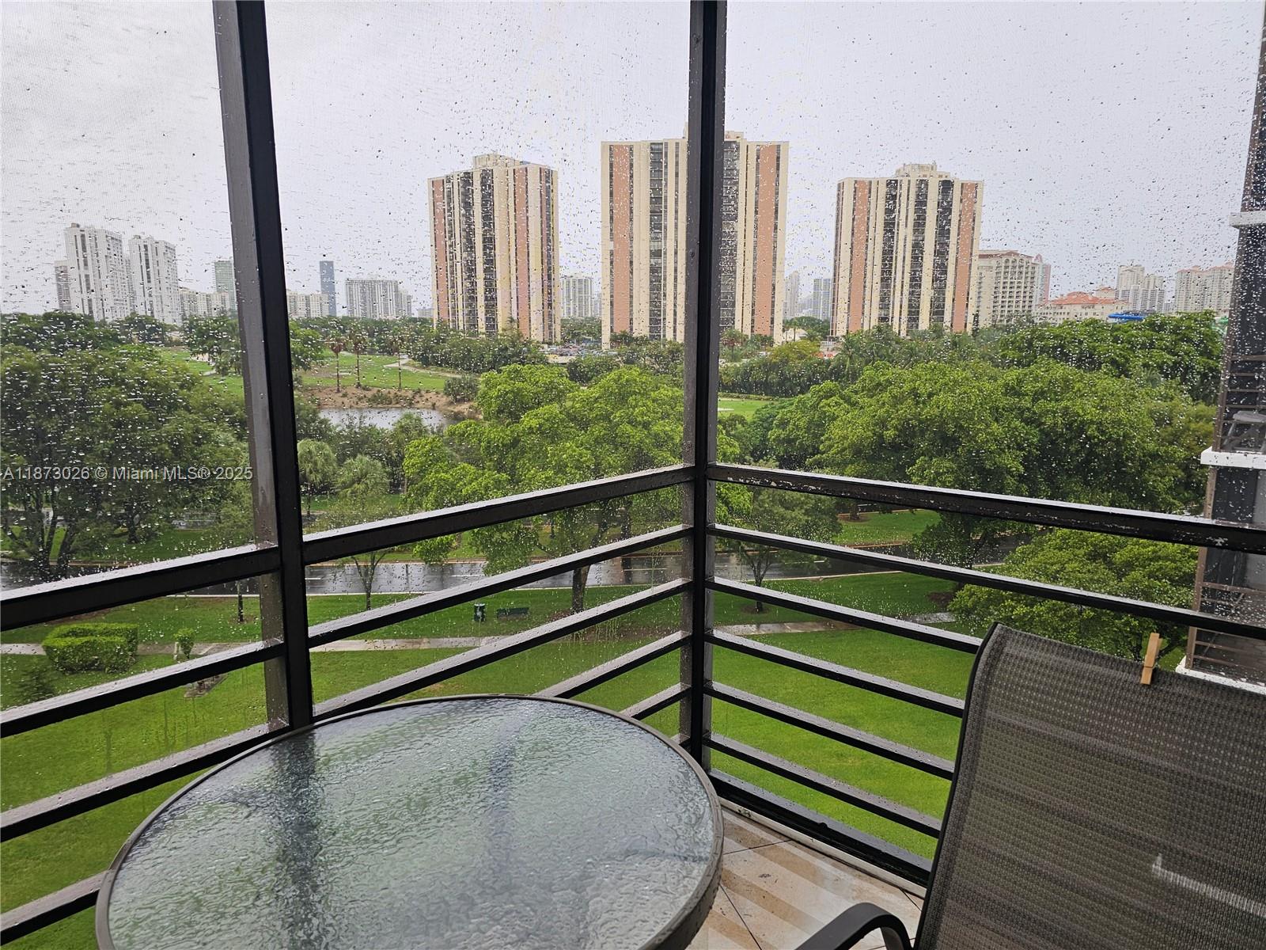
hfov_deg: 73.9
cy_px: 475
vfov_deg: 58.9
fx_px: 841
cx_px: 633
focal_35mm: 23
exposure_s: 1/120
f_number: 1.7
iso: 25
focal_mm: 6.3
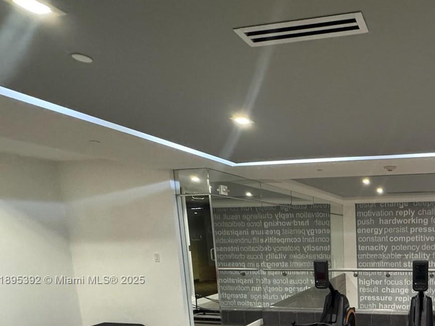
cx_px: 387
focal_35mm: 26
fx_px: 327
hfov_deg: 58.2
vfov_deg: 48.6
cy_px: 281
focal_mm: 2.22
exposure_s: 1/60
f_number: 2.2
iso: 1000
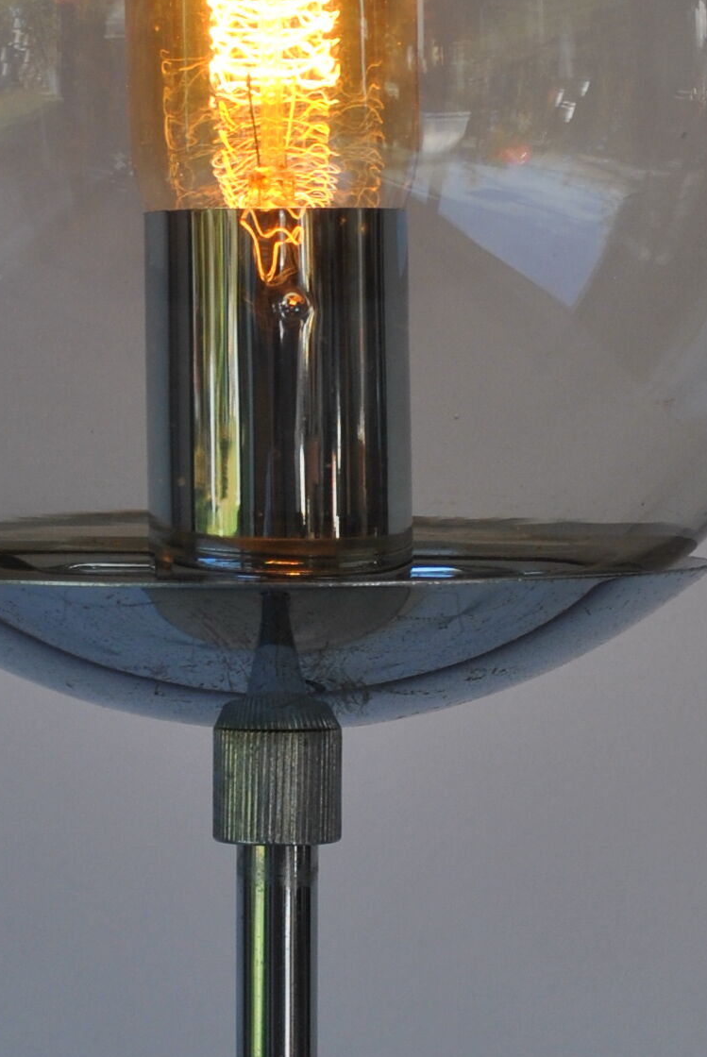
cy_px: 812
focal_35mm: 166
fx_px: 4879
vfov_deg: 12.3
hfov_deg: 8.3
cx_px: 321
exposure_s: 1/125
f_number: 5.6
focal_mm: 32
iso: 100
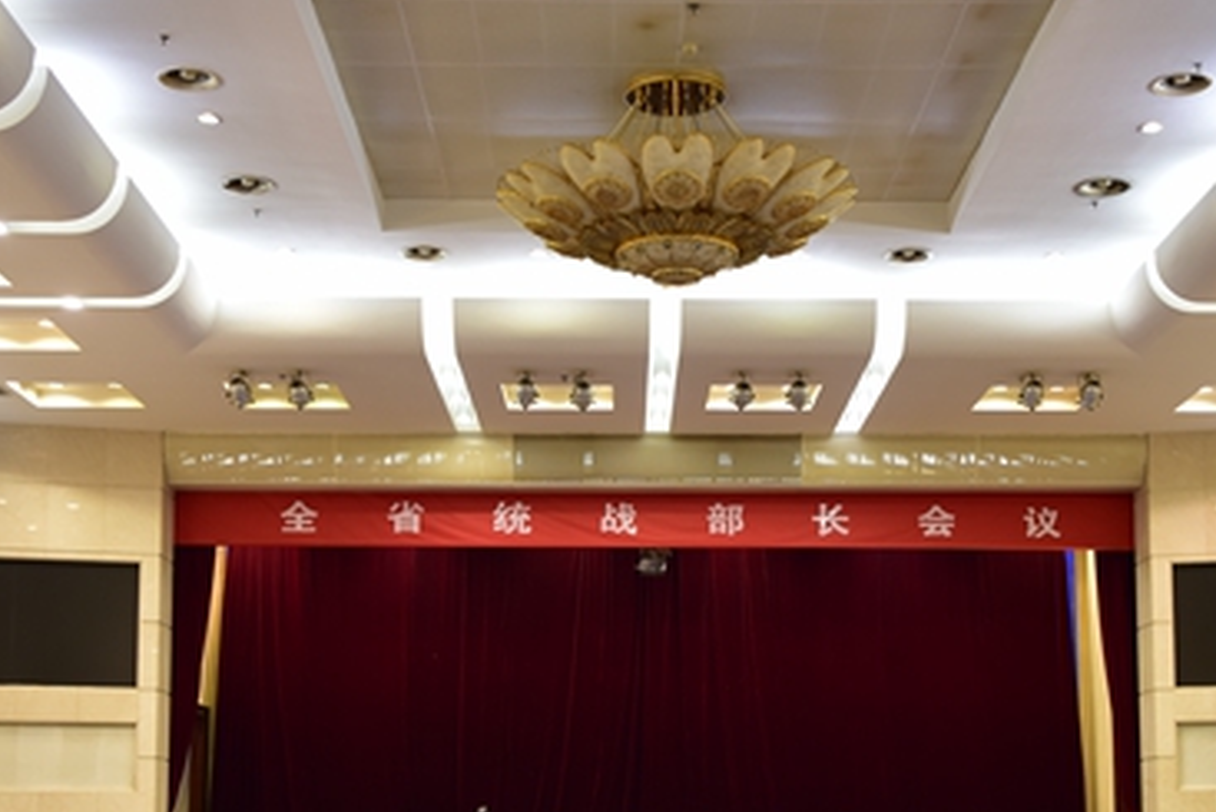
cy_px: 646
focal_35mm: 62
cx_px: 654
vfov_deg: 21.7
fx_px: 2095
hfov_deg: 32.4
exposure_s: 1/50
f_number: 2.8
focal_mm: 38
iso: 640
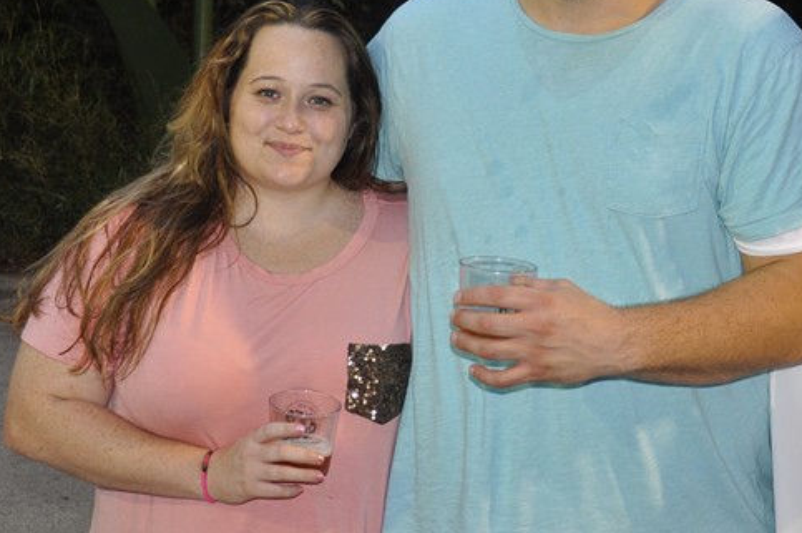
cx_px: 506
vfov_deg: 15.6
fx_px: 1936
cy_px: 183
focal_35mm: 87
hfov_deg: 23.3
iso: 400
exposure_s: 1/60
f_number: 4
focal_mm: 28
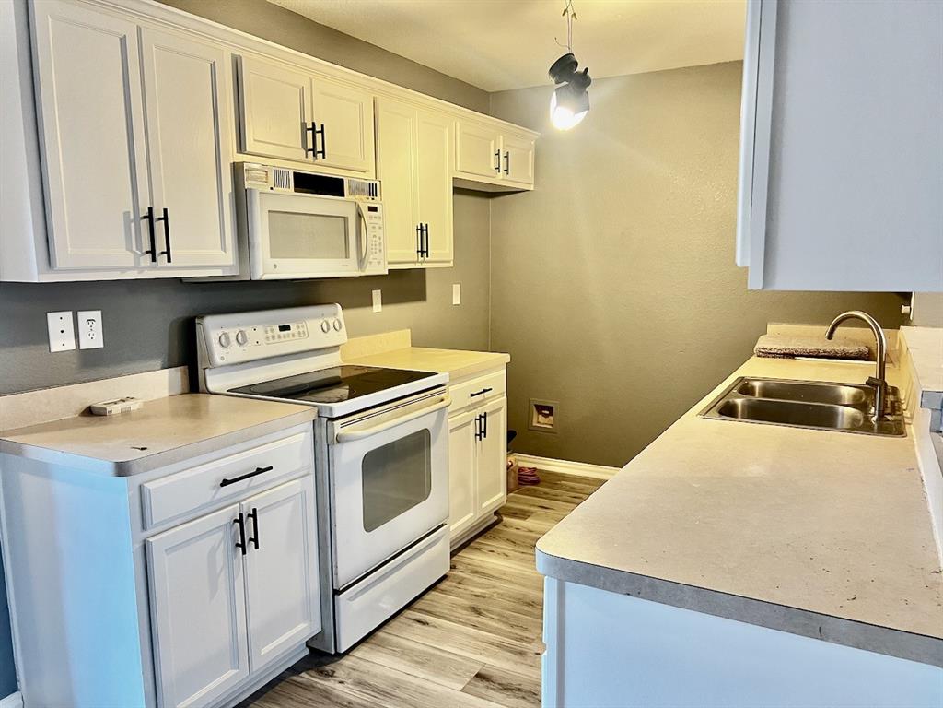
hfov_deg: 67.3
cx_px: 472
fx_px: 708
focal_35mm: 26
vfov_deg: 53.1
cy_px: 354
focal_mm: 5.7
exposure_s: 1/40
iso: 400
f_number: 1.5
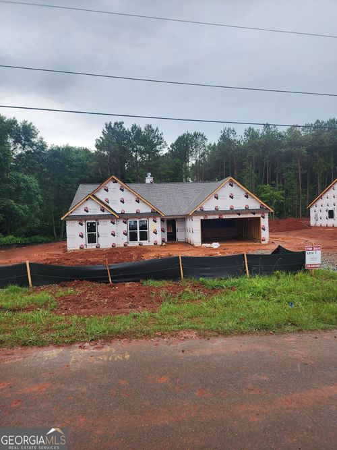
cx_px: 168
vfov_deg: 73.9
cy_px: 225
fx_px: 299
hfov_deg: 58.9
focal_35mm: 23
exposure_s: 1/492
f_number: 1.8
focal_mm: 6.4
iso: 12
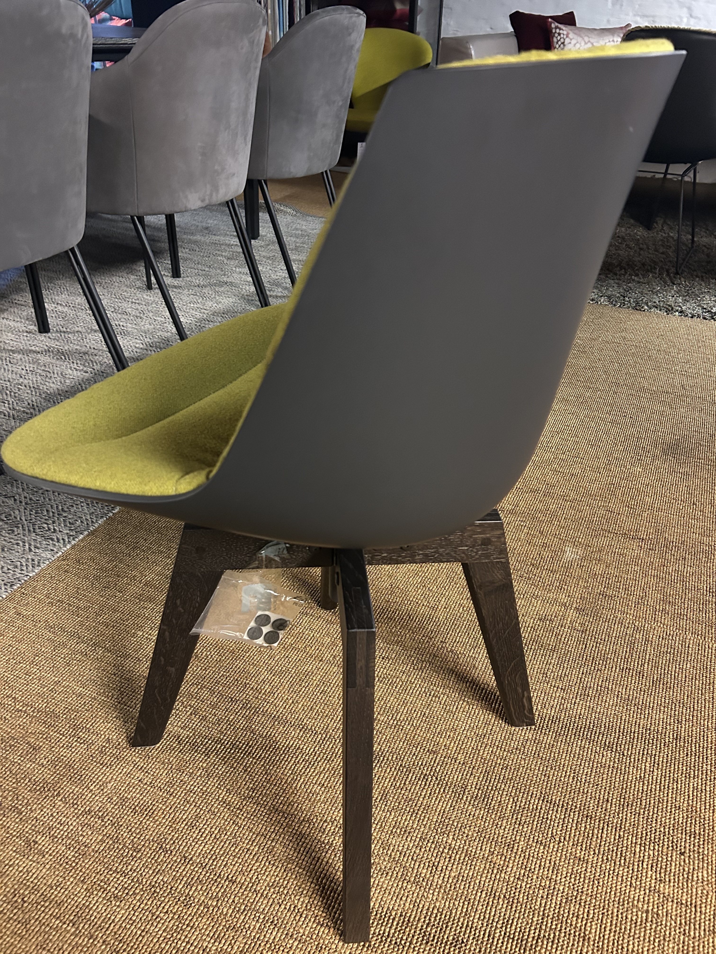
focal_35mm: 26
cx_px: 358
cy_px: 477
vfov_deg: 67.3
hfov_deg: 53.1
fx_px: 717
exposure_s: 1/33
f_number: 1.5
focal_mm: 5.7
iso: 640
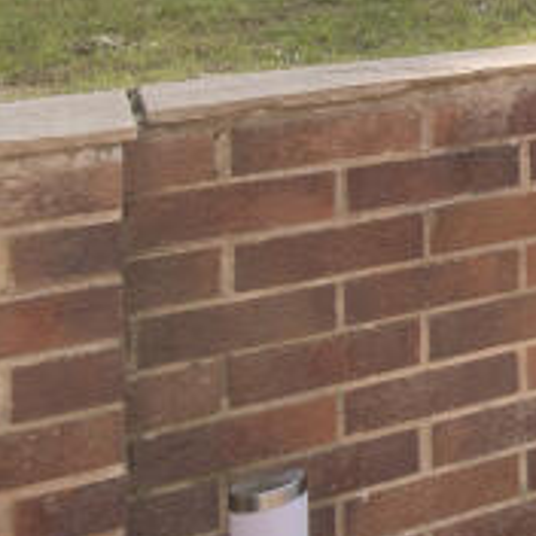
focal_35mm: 74
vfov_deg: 20.8
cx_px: 1380
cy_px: -206
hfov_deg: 13.7
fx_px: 1296
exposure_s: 1/60
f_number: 8
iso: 100
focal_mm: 10
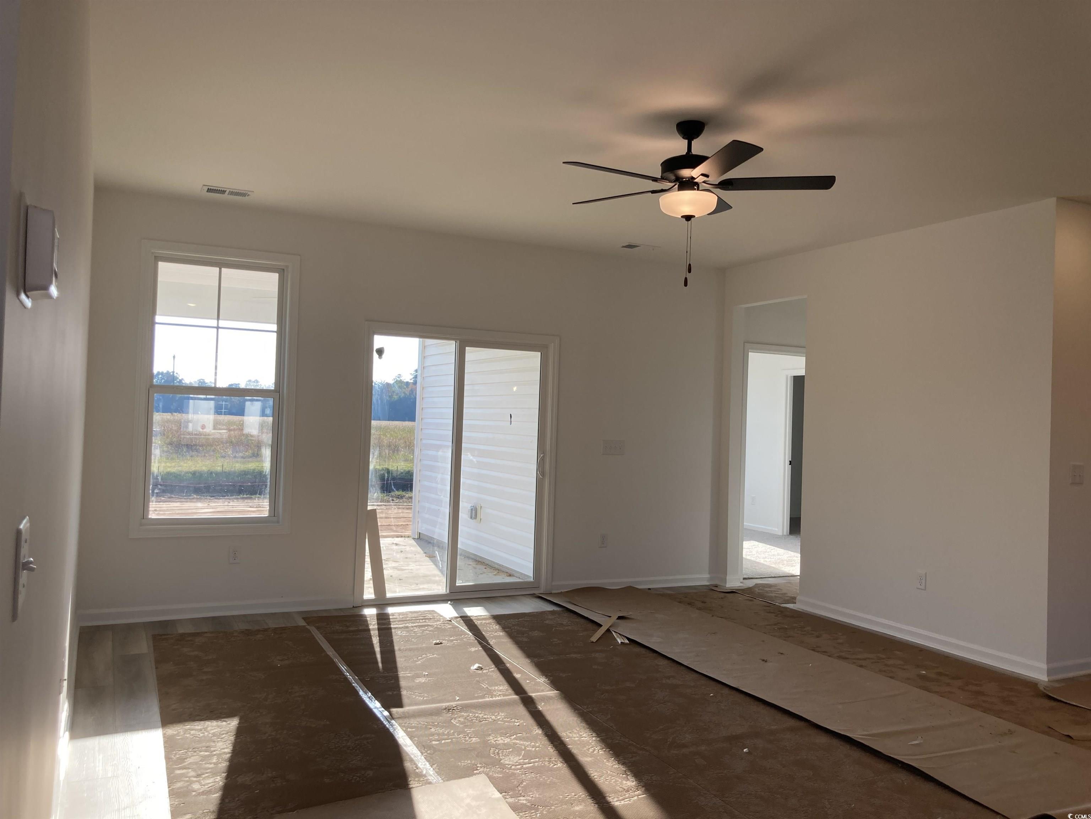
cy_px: 410
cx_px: 546
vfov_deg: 49.7
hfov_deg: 63.4
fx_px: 882
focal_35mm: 28
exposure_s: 1/233
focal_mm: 3.99
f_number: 1.8
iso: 20
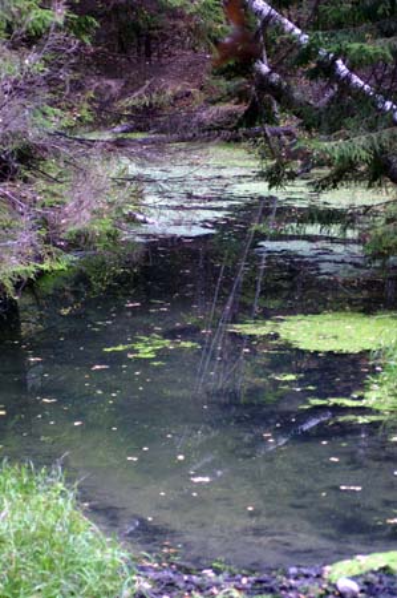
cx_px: 198
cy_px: 299
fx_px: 1741
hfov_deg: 13.0
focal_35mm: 105
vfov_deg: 19.5
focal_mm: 70
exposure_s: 1/30
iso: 400
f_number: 4
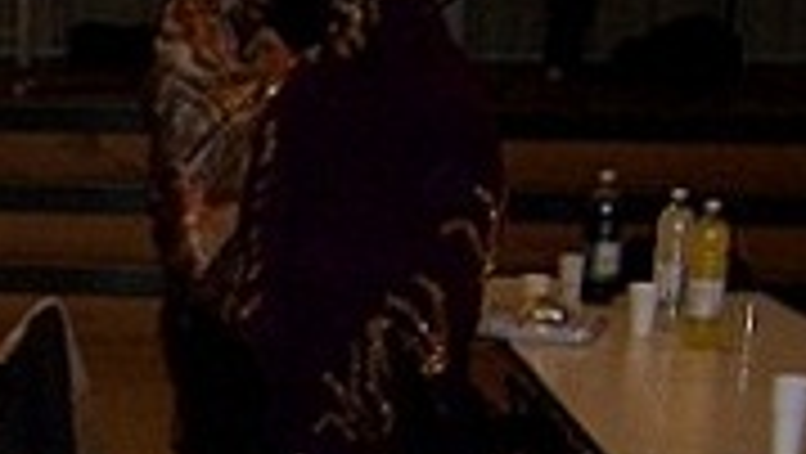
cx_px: -421
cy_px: 593
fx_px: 2374
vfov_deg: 10.7
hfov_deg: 17.3
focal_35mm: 111
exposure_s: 1/60
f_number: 2.8
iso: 140
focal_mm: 5.5
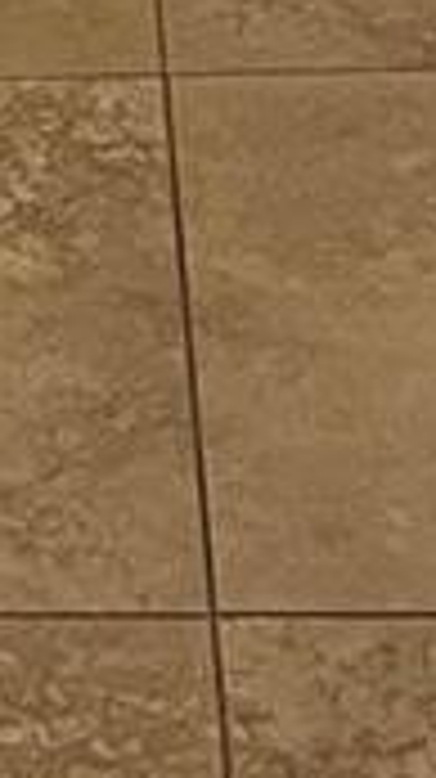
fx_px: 4059
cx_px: -683
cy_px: -1529
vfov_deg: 9.0
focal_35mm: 197
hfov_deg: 5.9
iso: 160
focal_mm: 5.1
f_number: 1.6
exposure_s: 1/60
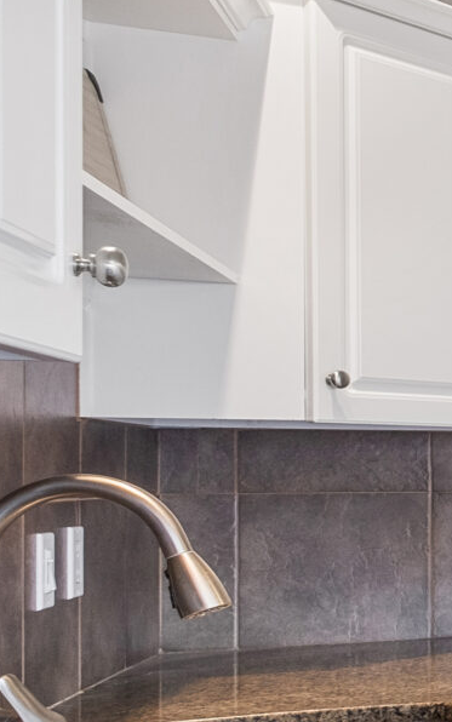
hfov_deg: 10.8
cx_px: 1420
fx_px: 1378
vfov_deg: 29.2
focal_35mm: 70
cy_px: 467
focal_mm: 10.5
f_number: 4
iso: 400
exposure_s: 1/15
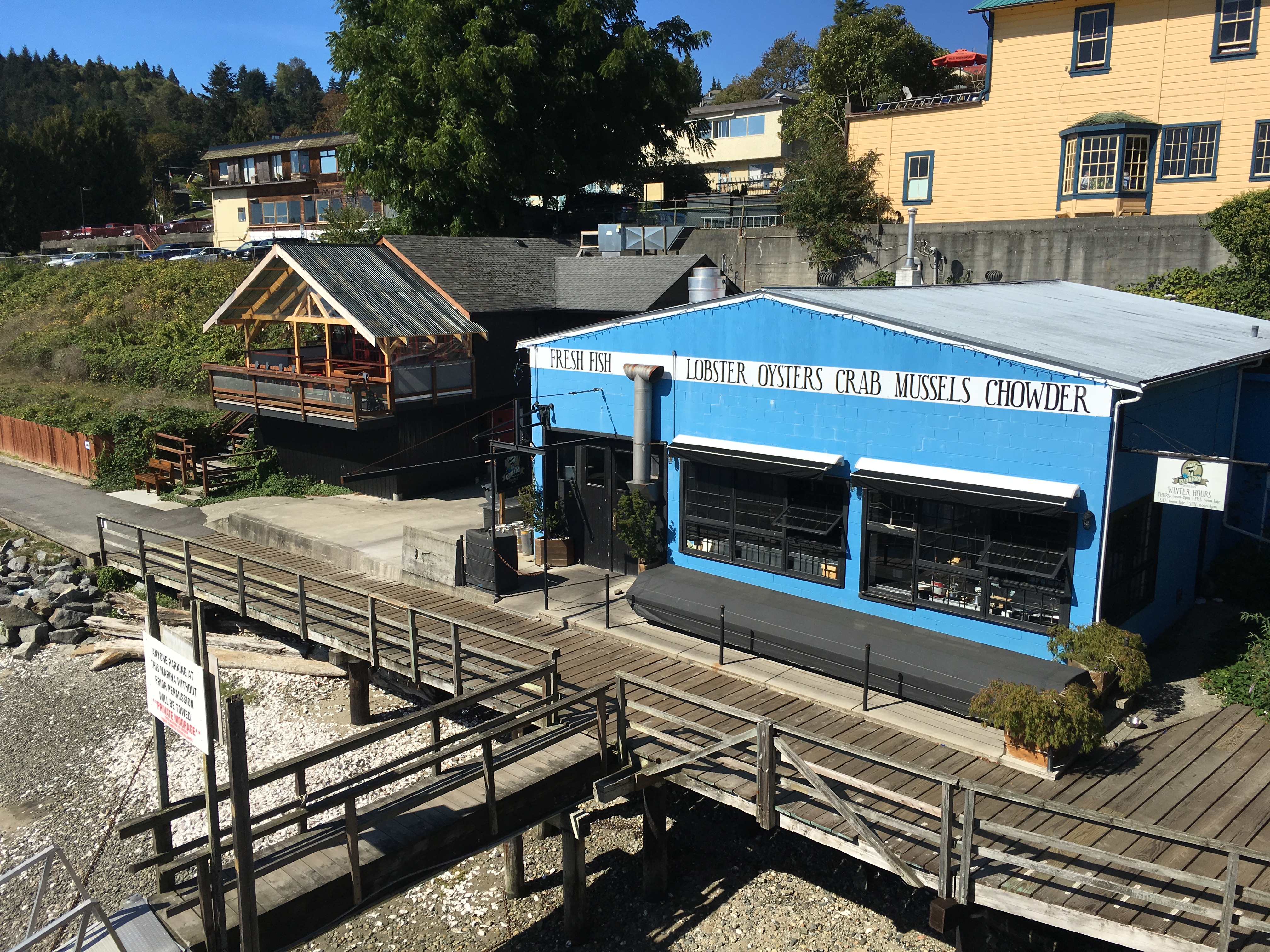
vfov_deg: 48.2
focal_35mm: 29
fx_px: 1064
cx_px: 635
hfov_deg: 61.7
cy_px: 476
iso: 25
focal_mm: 4.15
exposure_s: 1/2564
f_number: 2.2
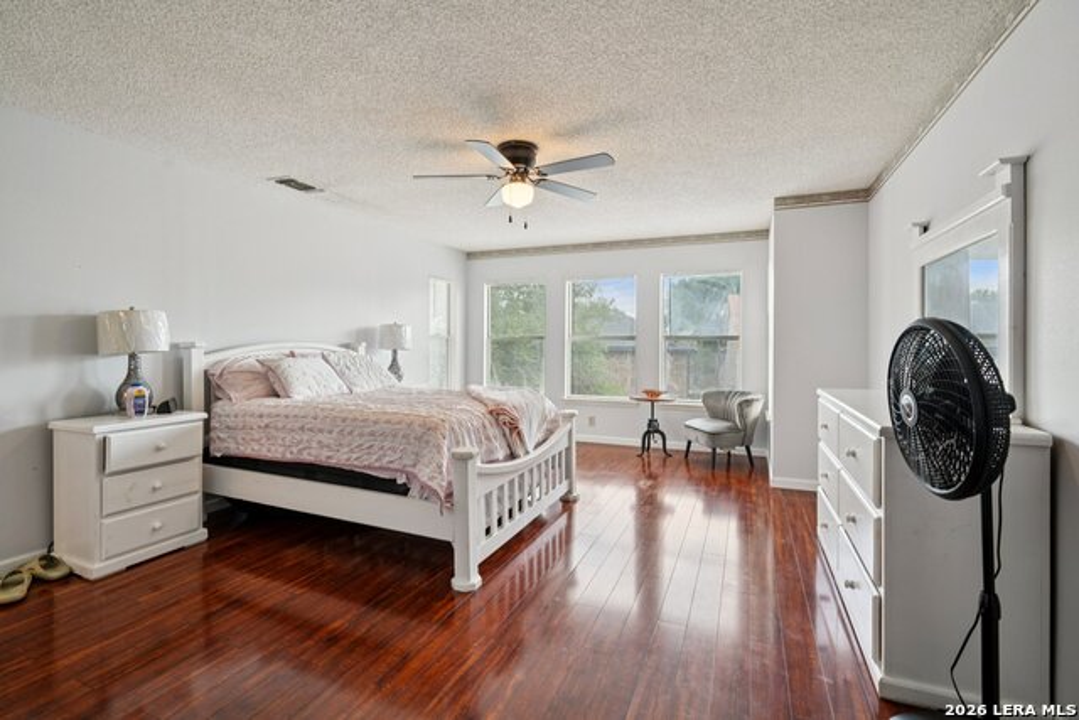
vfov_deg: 73.8
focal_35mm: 16
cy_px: 360
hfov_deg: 96.7
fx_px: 480
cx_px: 540
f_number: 8
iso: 400
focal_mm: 16
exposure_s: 1/30
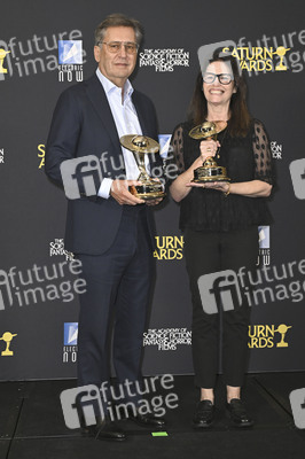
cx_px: 152
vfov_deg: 39.6
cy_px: 230
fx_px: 636
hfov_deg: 26.9
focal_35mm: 50
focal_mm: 50
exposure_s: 1/320
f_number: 5.6
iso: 2000
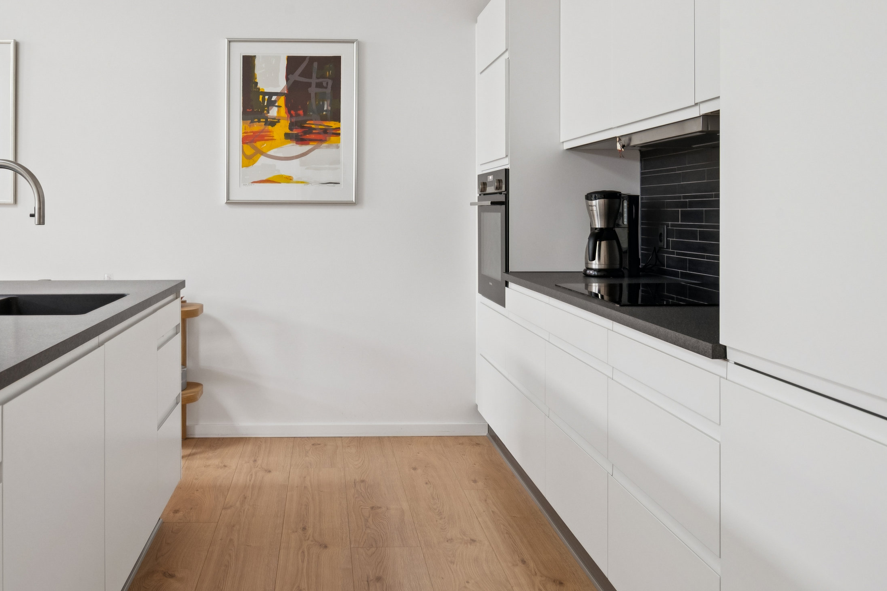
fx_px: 756
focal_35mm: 31
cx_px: 335
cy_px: 216
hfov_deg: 60.0
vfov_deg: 42.4
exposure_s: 1/2.5
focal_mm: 22.5
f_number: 9
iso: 640
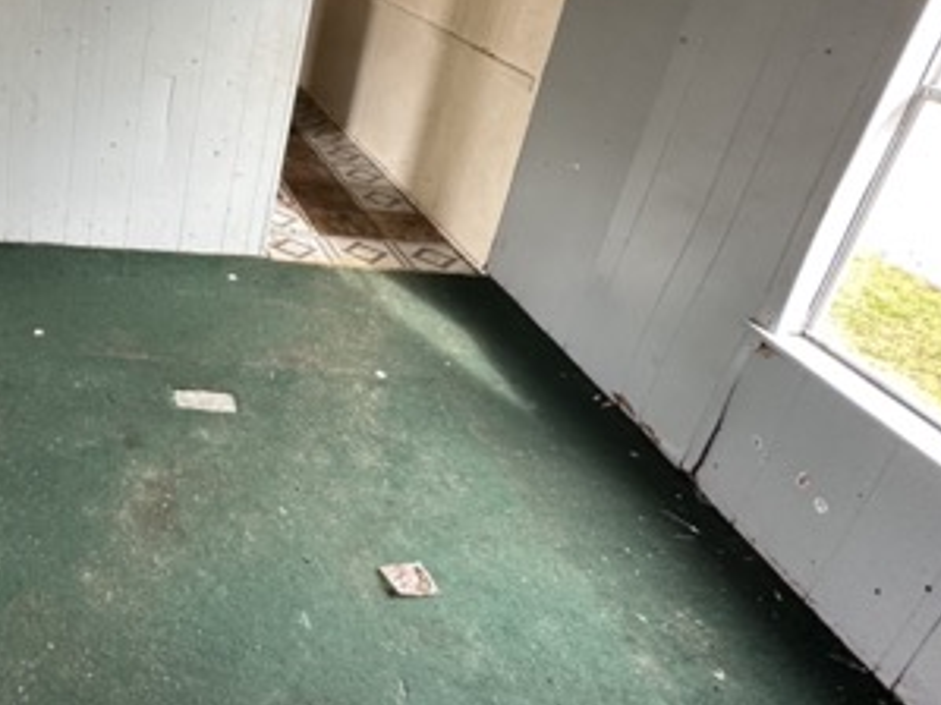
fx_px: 815
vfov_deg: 44.8
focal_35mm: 30
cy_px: 157
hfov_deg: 50.1
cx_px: 25
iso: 200
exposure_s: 1/99
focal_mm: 2.22
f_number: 2.2
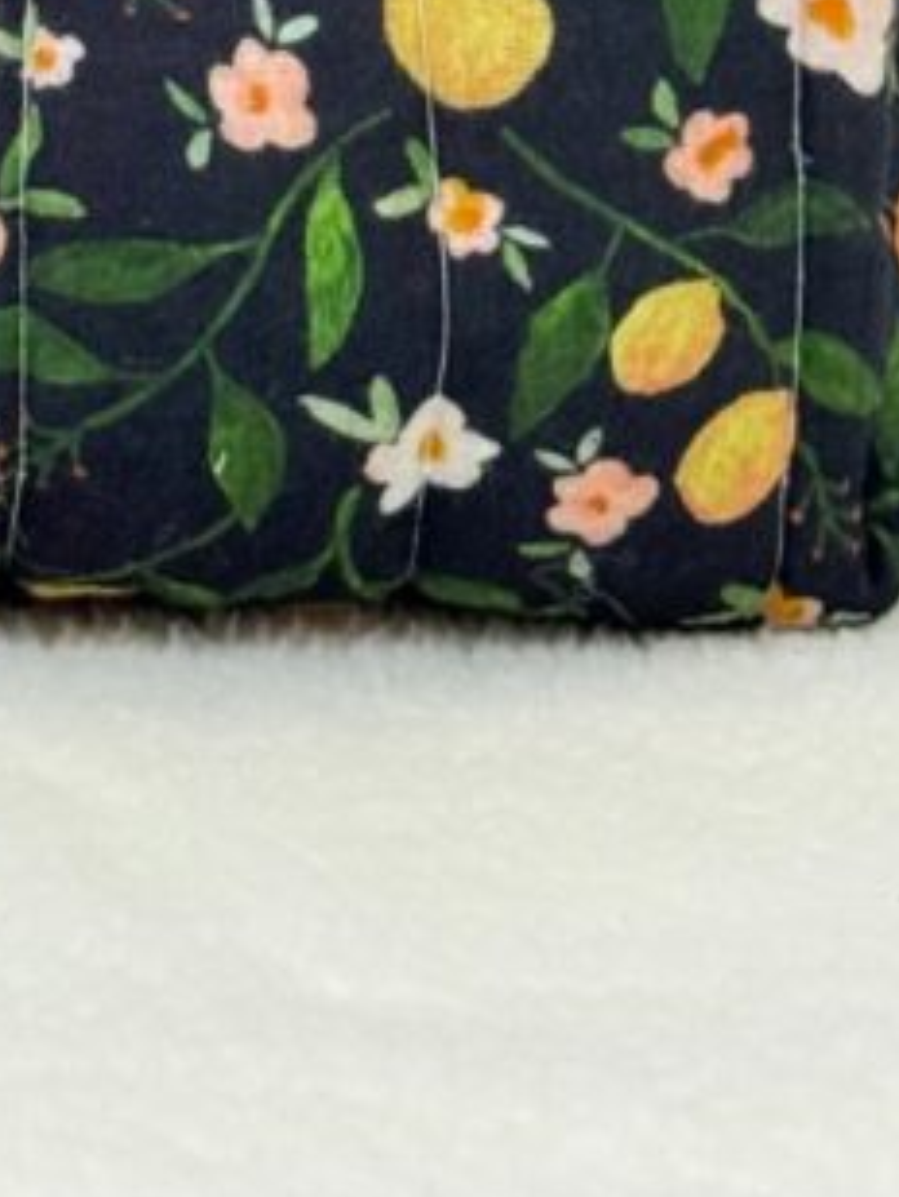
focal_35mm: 159
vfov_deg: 12.0
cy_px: -426
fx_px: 5502
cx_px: -178
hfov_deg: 9.2
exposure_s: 1/108
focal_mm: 6.76
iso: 100
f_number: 1.78
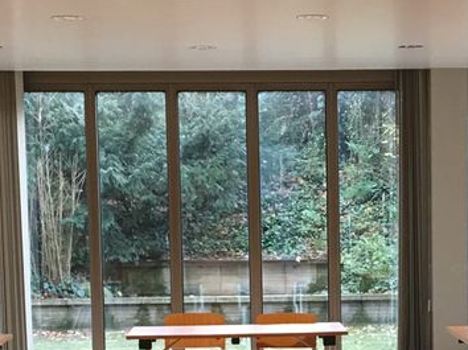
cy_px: 346
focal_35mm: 105
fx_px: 1419
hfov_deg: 18.6
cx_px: 375
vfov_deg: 13.9
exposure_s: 1/17
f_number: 2.2
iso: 64
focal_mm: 4.15
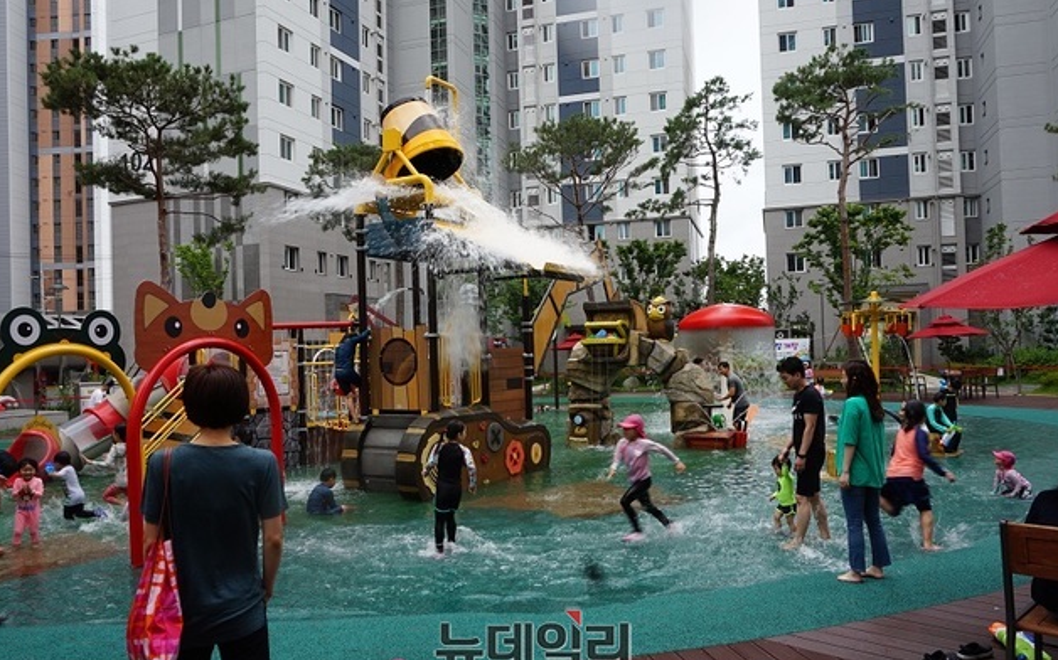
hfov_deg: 66.5
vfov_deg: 44.5
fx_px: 807
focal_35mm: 28
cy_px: 346
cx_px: 533
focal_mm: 18
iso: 100
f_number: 9
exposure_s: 1/80
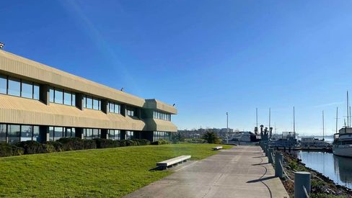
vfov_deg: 39.8
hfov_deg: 66.0
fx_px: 271
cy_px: 130
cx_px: 175
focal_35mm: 29
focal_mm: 4.2
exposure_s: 1/5814
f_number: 1.6
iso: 32
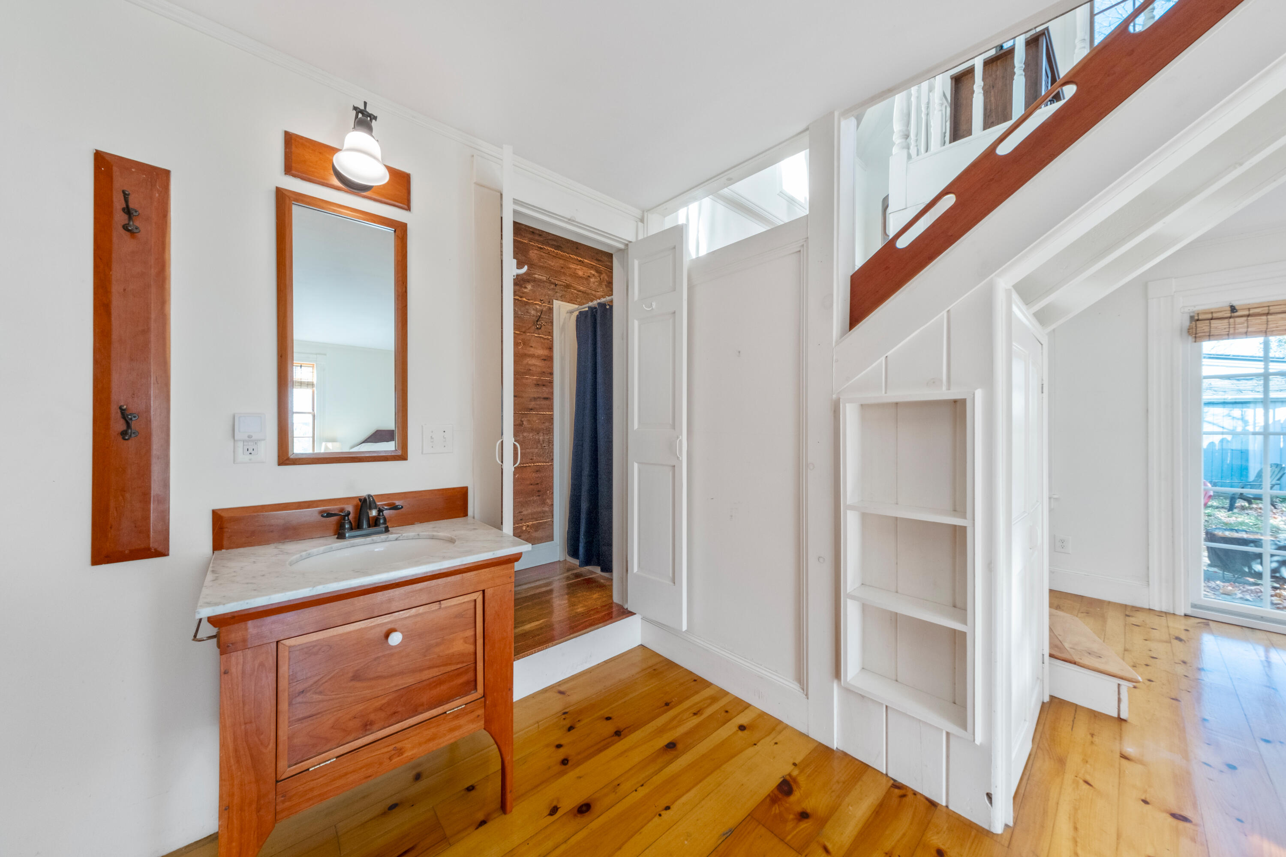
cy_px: 428
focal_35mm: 12
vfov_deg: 90.0
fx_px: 429
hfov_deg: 112.6
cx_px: 643
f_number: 8
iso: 500
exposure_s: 1/20
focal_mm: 8
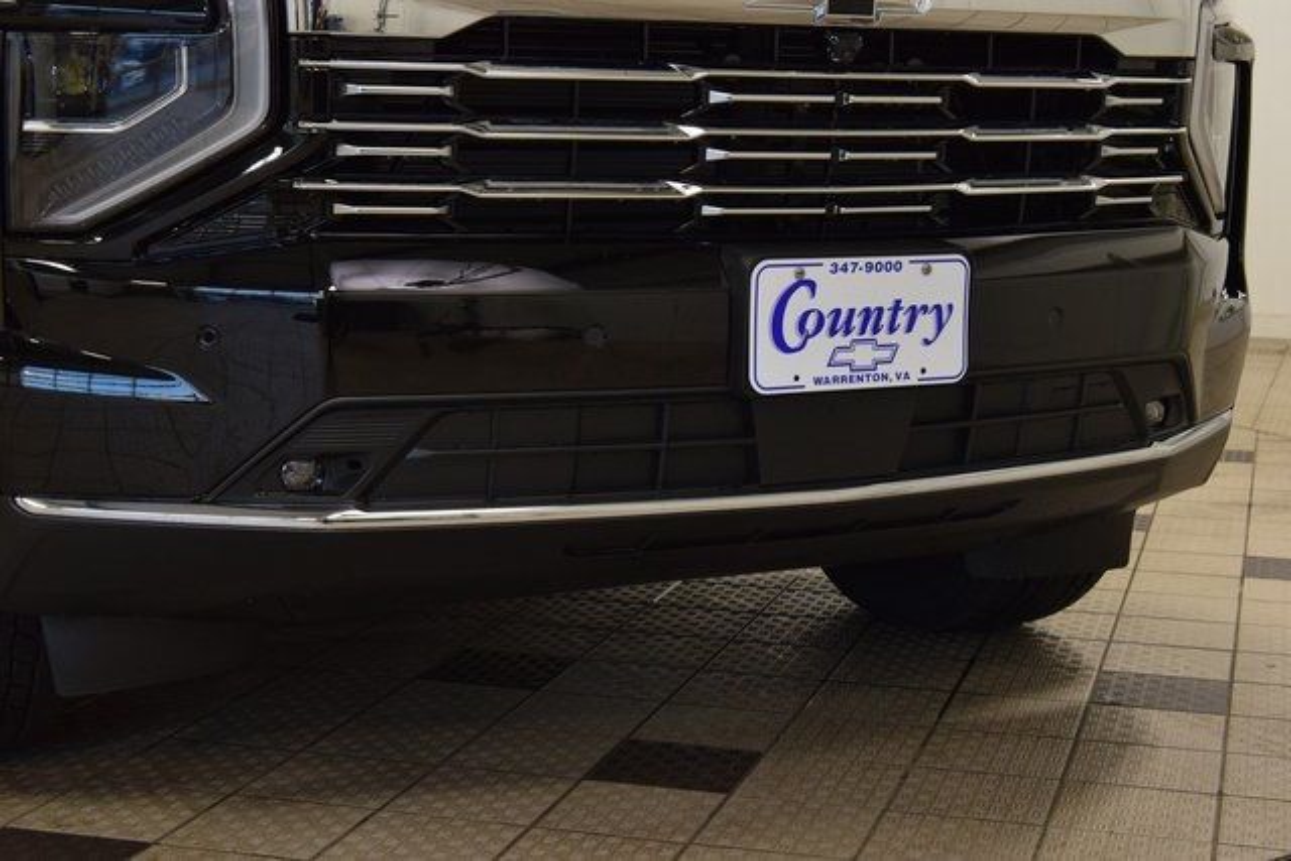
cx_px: 646
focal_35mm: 60
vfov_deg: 22.6
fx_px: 2152
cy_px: 430
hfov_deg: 33.4
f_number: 7.1
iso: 1600
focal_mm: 40
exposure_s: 1/60
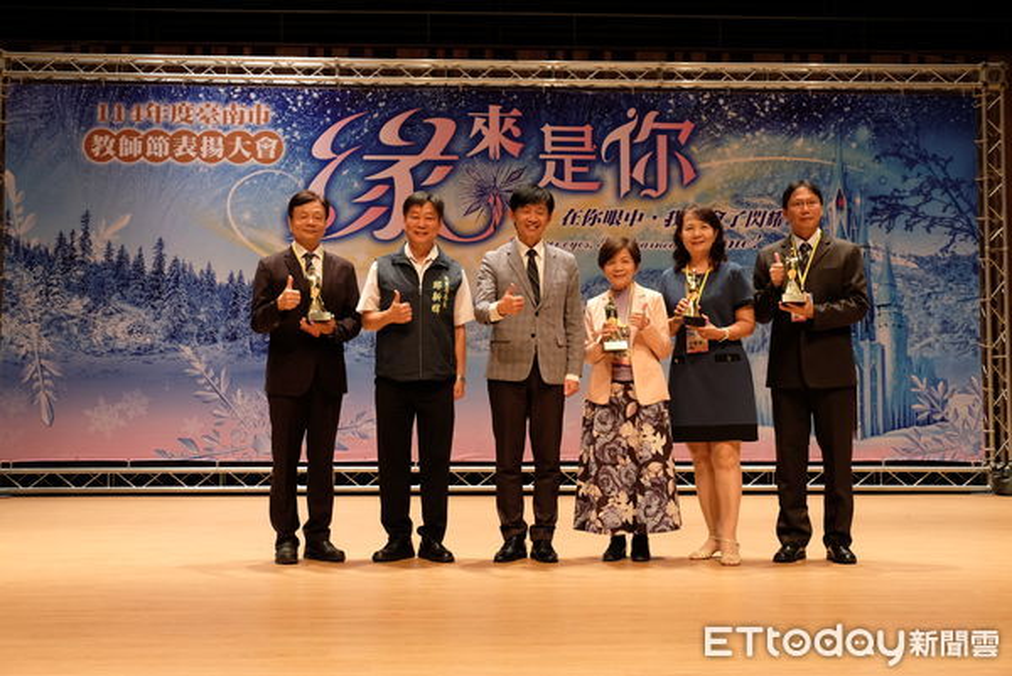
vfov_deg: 31.9
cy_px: 338
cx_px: 506
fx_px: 1181
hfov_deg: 46.4
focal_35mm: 42
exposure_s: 1/125
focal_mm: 27.9
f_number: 4.5
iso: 2500
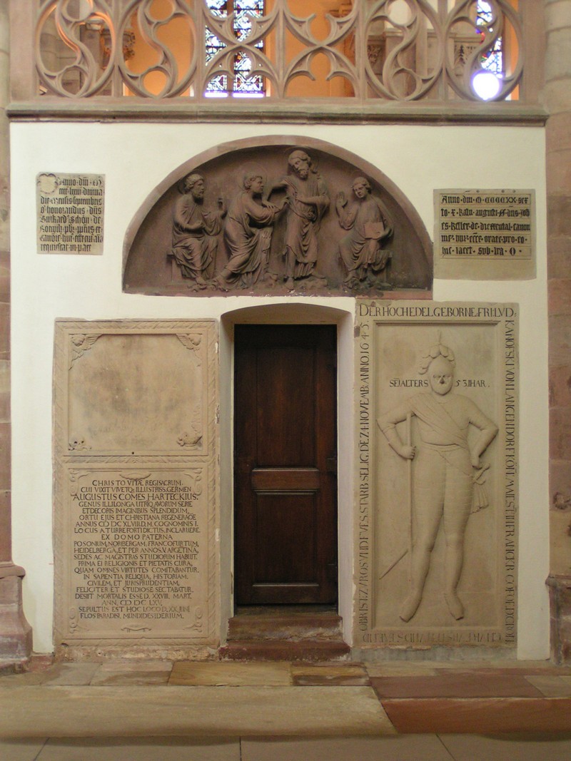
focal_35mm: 60
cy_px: 380
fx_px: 1320
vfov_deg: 32.2
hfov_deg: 24.4
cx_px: 286
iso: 200
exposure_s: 1/15
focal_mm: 9.2
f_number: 3.2
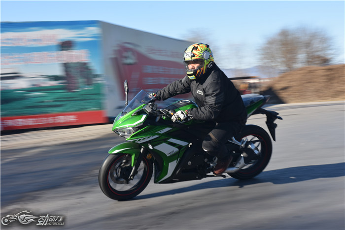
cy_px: 115
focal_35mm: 52
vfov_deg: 25.7
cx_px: 172
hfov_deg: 37.9
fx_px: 503
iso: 100
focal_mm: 35
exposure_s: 1/60
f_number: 8
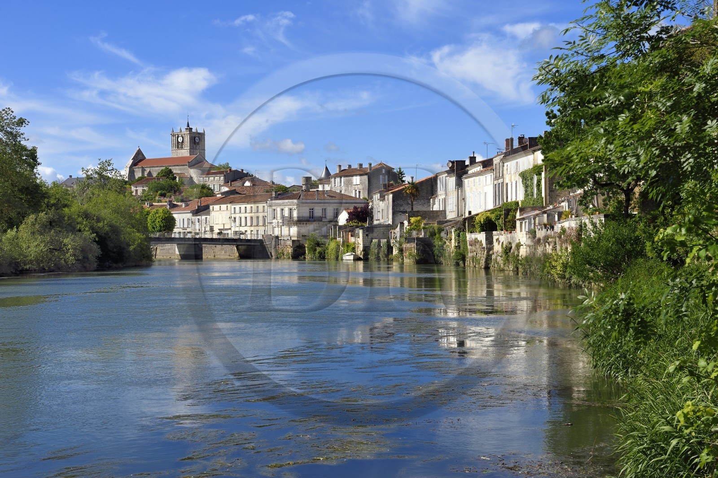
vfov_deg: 21.9
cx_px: 359
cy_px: 239
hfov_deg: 32.4
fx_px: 1236
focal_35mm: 62
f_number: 14
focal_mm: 62
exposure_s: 1/250
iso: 200
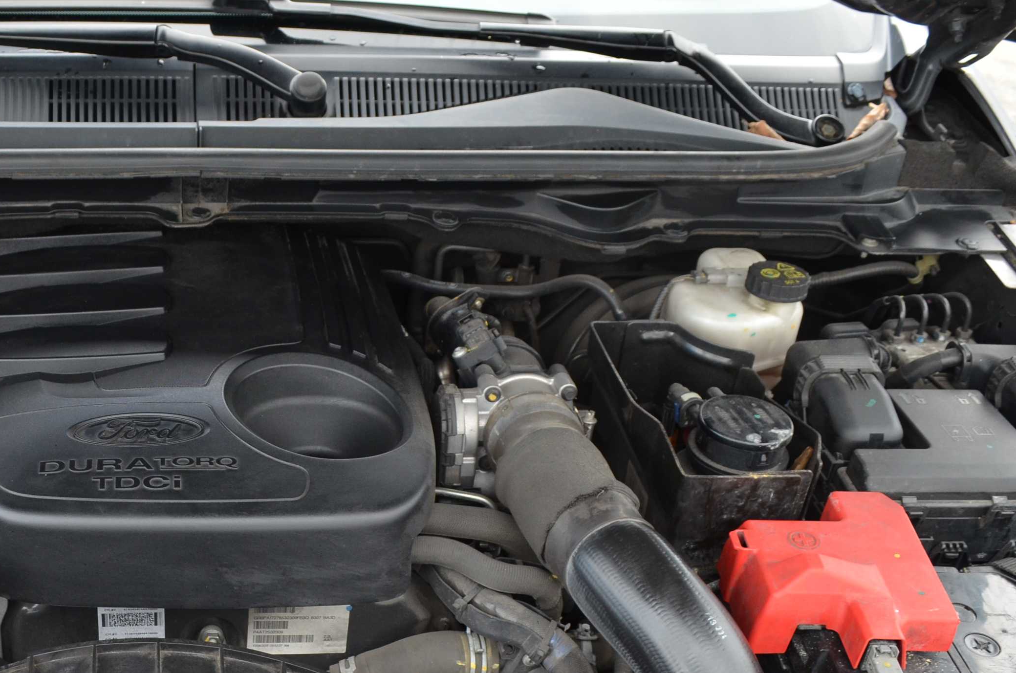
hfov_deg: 39.4
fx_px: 1352
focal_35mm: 48
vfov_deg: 27.6
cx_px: 185
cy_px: 489
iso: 400
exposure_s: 1/100
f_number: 5
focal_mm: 18
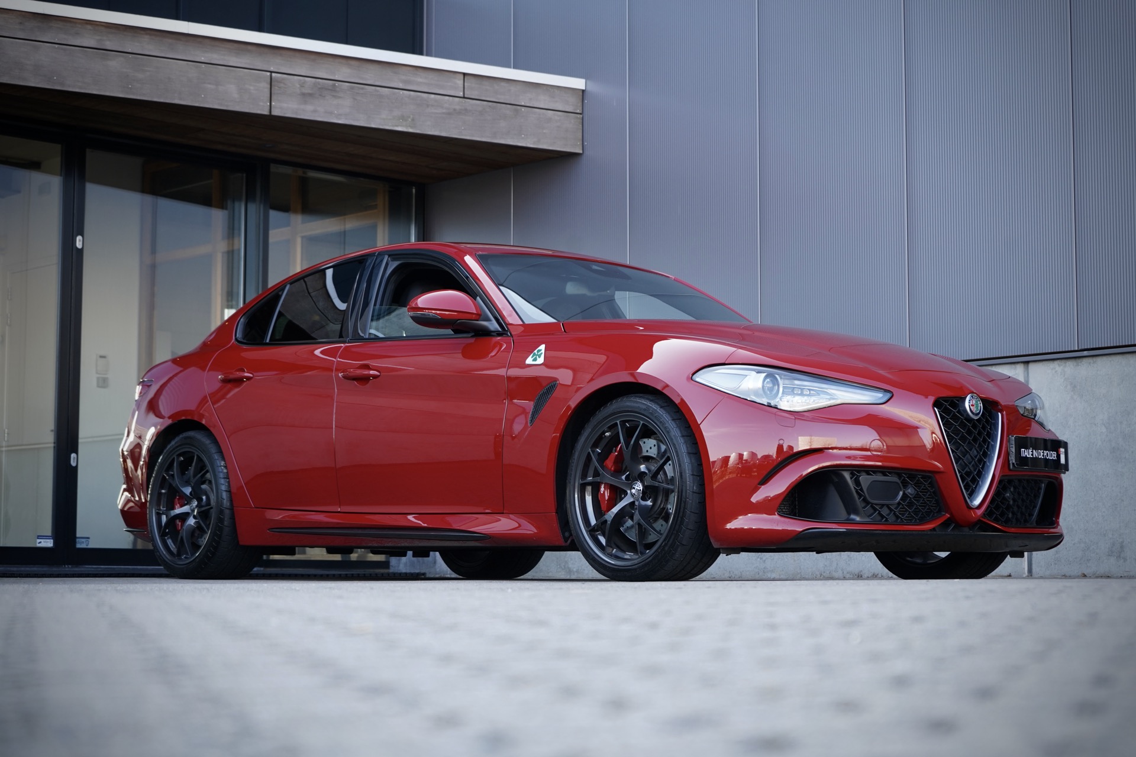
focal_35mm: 66
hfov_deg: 30.5
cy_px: 378
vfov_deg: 20.6
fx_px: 2083
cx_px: 568
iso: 400
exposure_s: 1/160
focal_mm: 66
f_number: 5.6
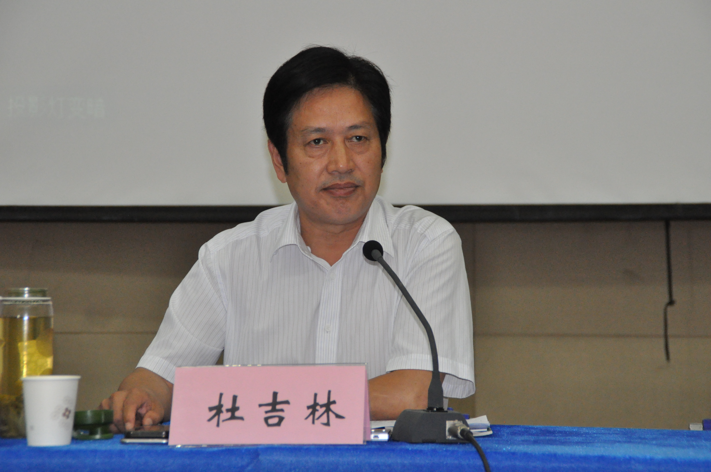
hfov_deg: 20.0
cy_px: 236
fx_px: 2012
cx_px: 356
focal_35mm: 102
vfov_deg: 13.4
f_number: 5.3
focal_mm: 68
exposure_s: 1/60
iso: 2200
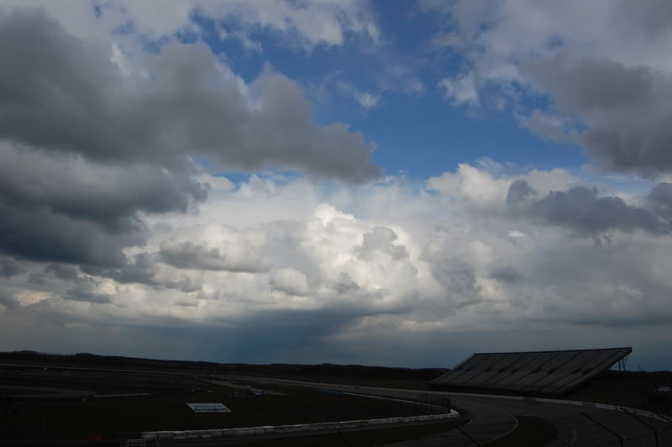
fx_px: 504
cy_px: 224
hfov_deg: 67.4
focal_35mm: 27
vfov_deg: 47.9
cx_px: 336
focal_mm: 18
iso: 200
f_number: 11
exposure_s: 1/500
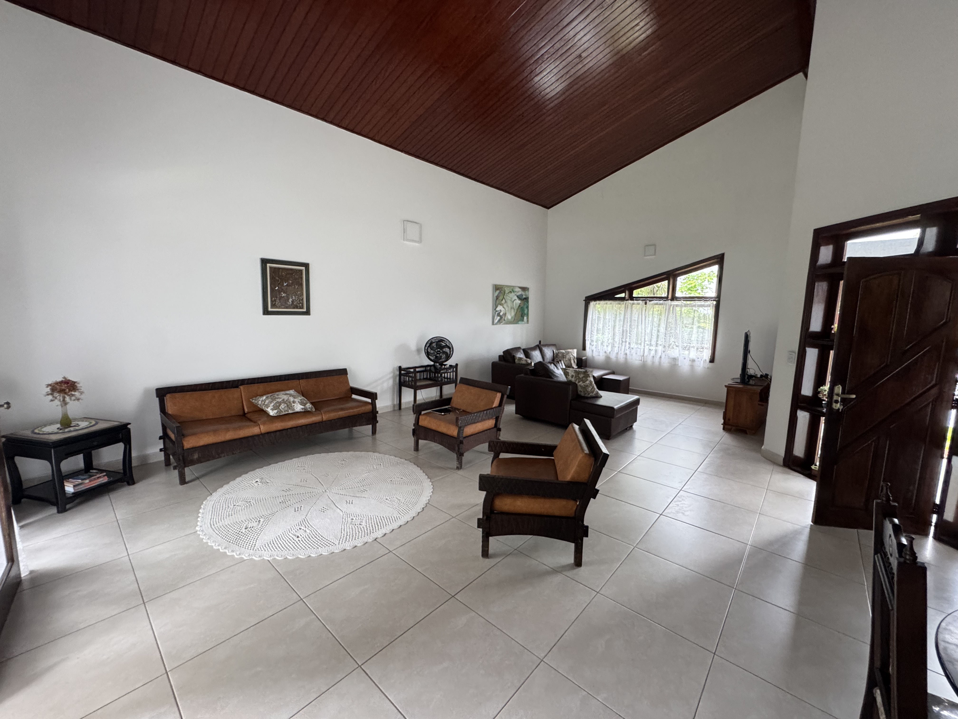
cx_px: 479
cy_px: 360
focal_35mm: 14
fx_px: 387
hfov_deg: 102.1
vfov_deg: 85.7
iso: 320
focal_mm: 2.22
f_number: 2.2
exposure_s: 1/99
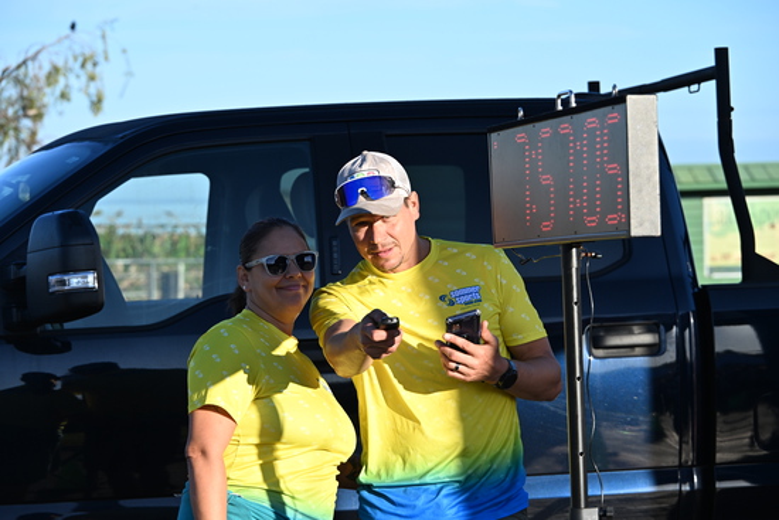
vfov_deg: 10.6
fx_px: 2814
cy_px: 260
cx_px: 390
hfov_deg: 15.8
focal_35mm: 130
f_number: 8
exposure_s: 1/320
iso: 200
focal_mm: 130
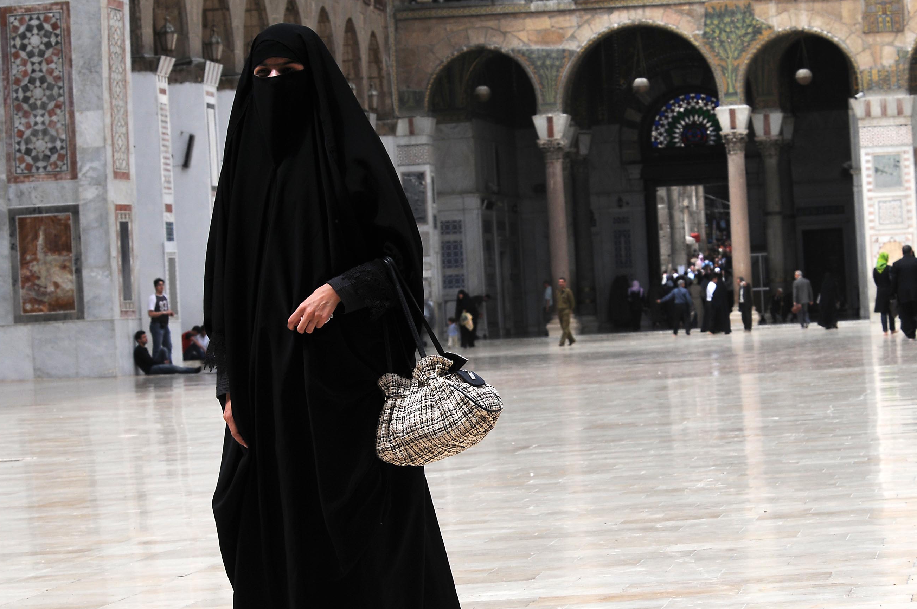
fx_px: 3765
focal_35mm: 148
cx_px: 555
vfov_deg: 9.2
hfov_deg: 13.9
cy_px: 366
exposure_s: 1/500
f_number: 11
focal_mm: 80
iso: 200
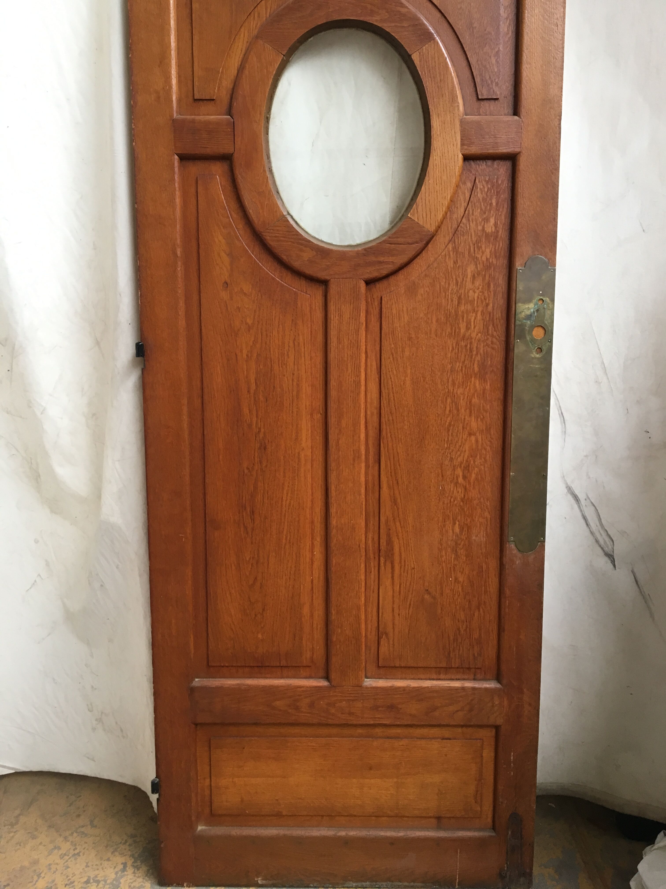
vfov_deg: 61.7
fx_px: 744
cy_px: 444
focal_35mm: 29
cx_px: 333
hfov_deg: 48.2
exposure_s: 1/33
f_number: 2.2
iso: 100
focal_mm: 4.15
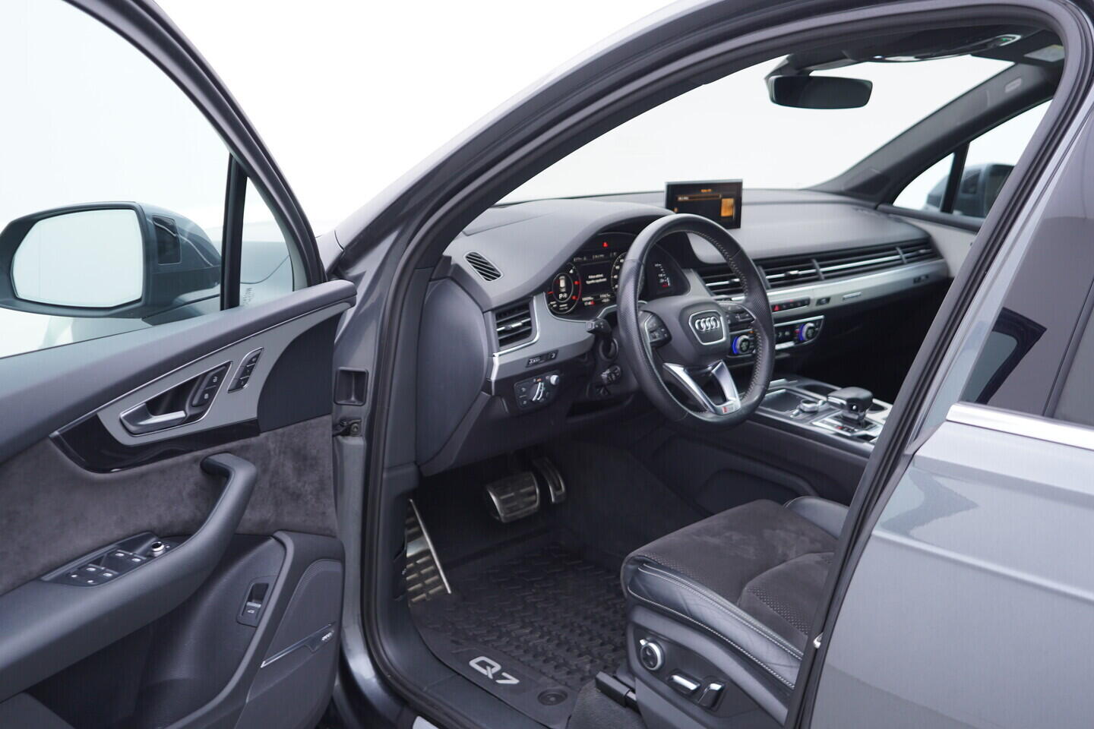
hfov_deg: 53.1
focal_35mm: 36
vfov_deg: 36.9
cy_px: 364
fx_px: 1094
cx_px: 547
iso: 125
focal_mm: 24
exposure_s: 1/40
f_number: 2.8
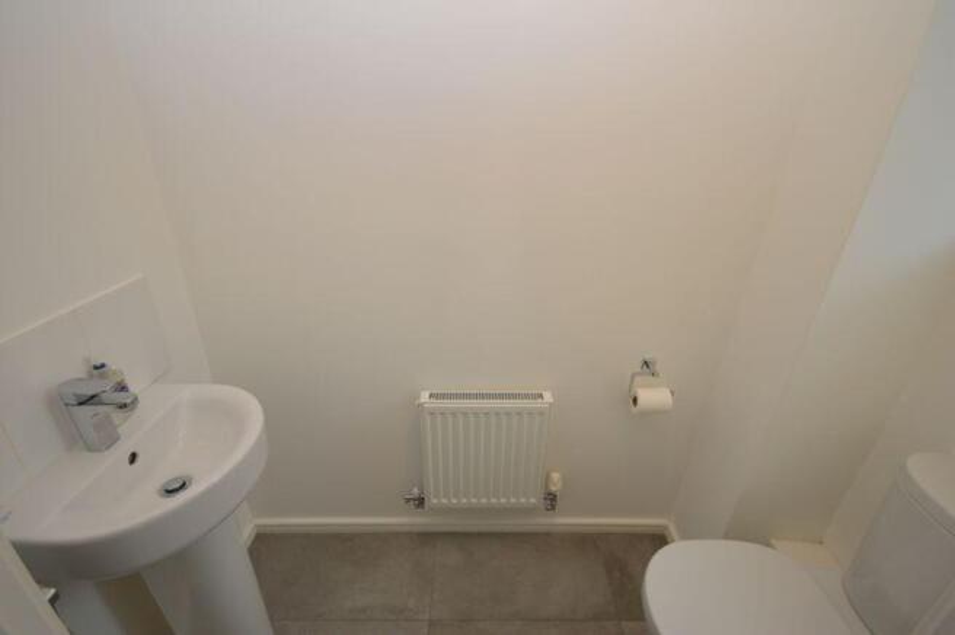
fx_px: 398
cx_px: 478
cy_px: 318
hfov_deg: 100.4
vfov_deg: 77.2
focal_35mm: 15
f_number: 4
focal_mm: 10
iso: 450
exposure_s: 1/60
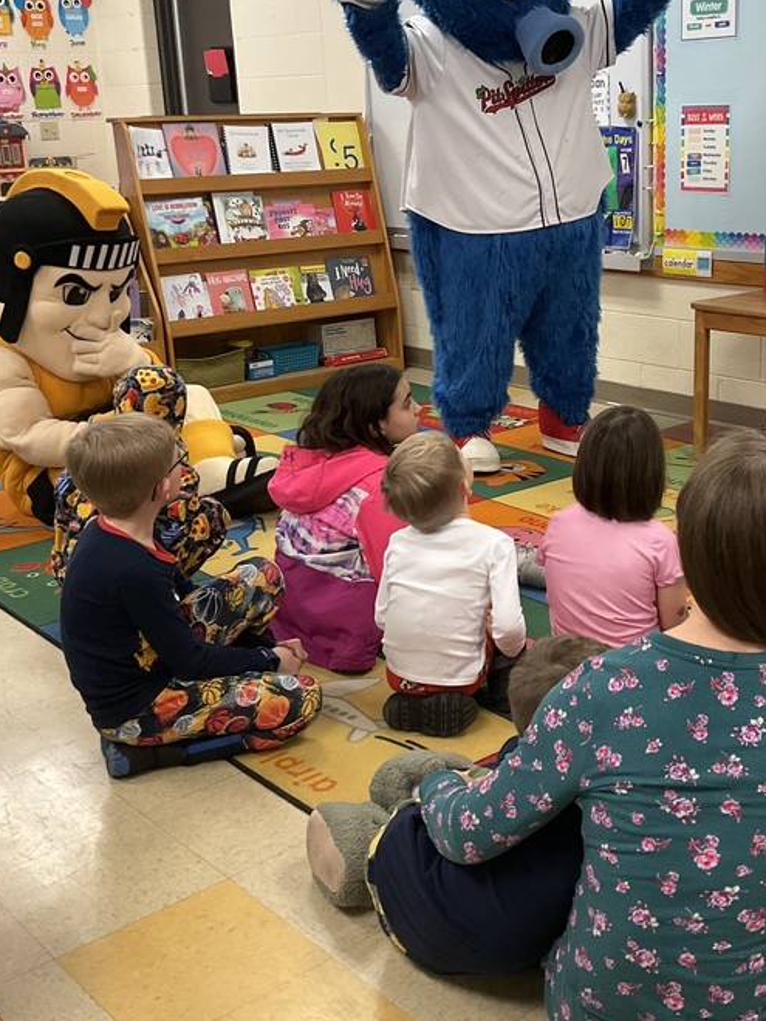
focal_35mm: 45
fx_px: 1328
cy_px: 476
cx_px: 523
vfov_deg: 42.1
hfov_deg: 31.9
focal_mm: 3
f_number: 1.8
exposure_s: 1/60
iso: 125
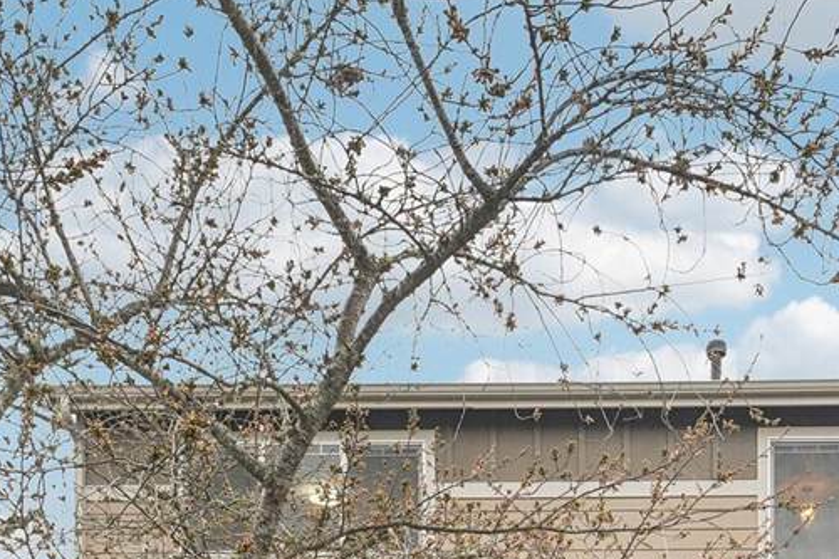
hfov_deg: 47.0
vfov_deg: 28.8
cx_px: 519
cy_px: 650
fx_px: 955
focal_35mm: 41
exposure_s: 1/200
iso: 1600
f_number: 8
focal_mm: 16
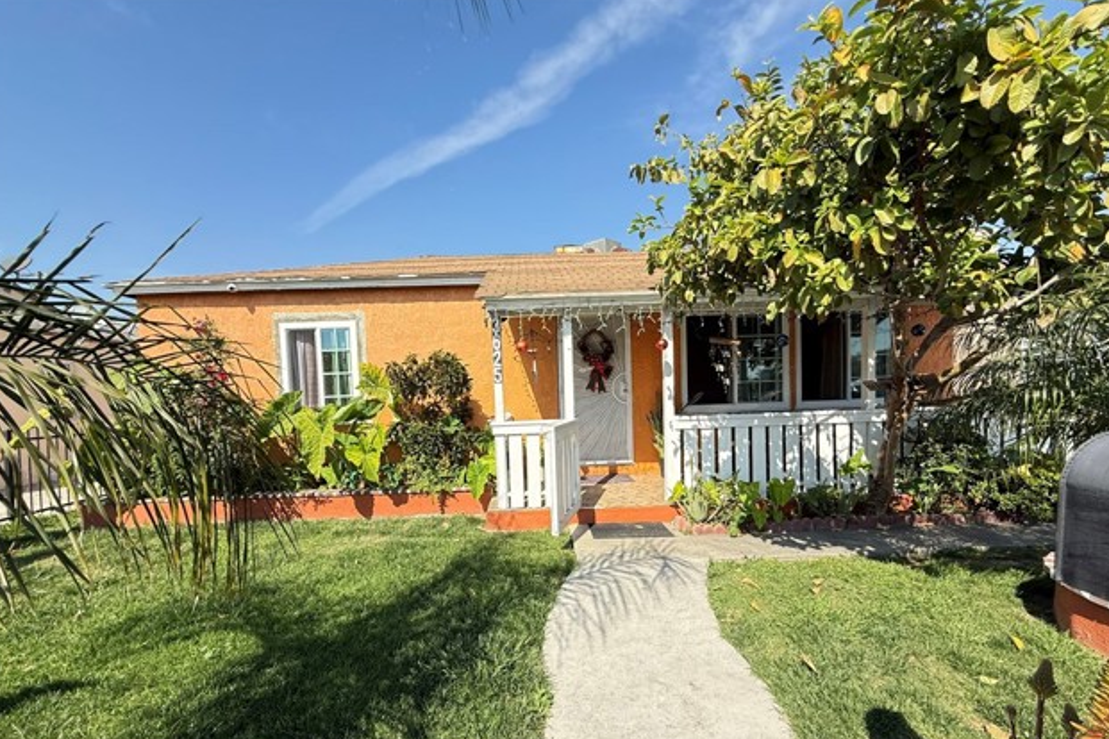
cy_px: 419
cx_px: 550
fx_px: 462
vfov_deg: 76.9
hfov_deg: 100.4
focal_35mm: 15
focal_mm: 2.22
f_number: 2.2
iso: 64
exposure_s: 1/1189
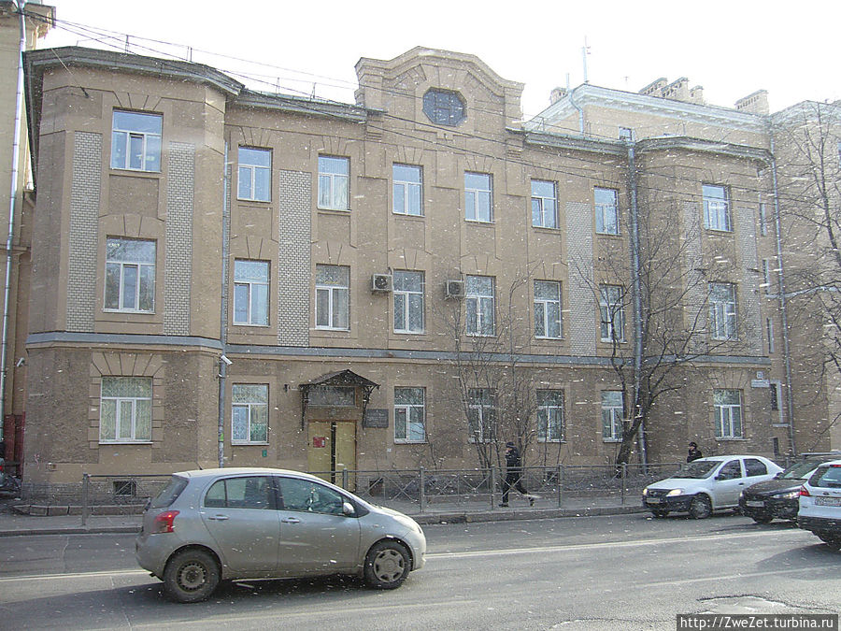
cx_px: 420
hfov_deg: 52.6
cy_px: 316
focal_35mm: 35
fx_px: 850
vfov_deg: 40.7
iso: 80
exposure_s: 1/250
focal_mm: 5.8
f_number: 2.8
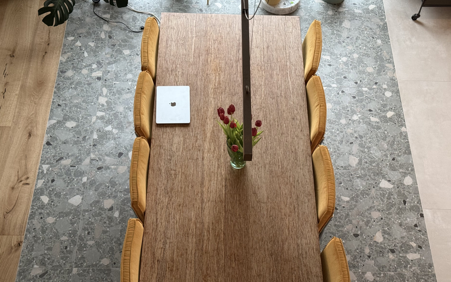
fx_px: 676
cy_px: 129
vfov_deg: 23.5
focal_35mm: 55
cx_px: 234
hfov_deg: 36.9
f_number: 1.78
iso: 160
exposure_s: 1/50
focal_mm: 6.76
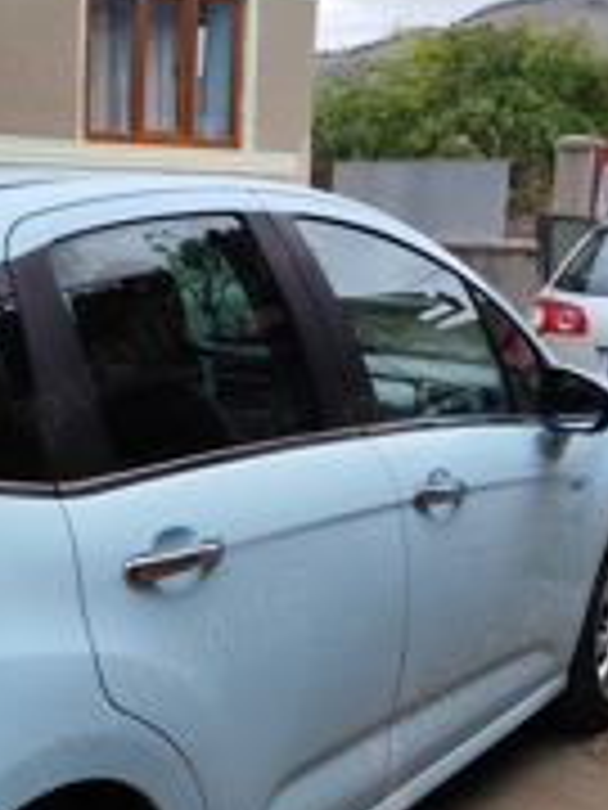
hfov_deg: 27.1
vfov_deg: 37.5
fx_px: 1194
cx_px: 9
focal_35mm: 51
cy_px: 400
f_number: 1.65
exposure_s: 1/100
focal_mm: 6.19
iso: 320
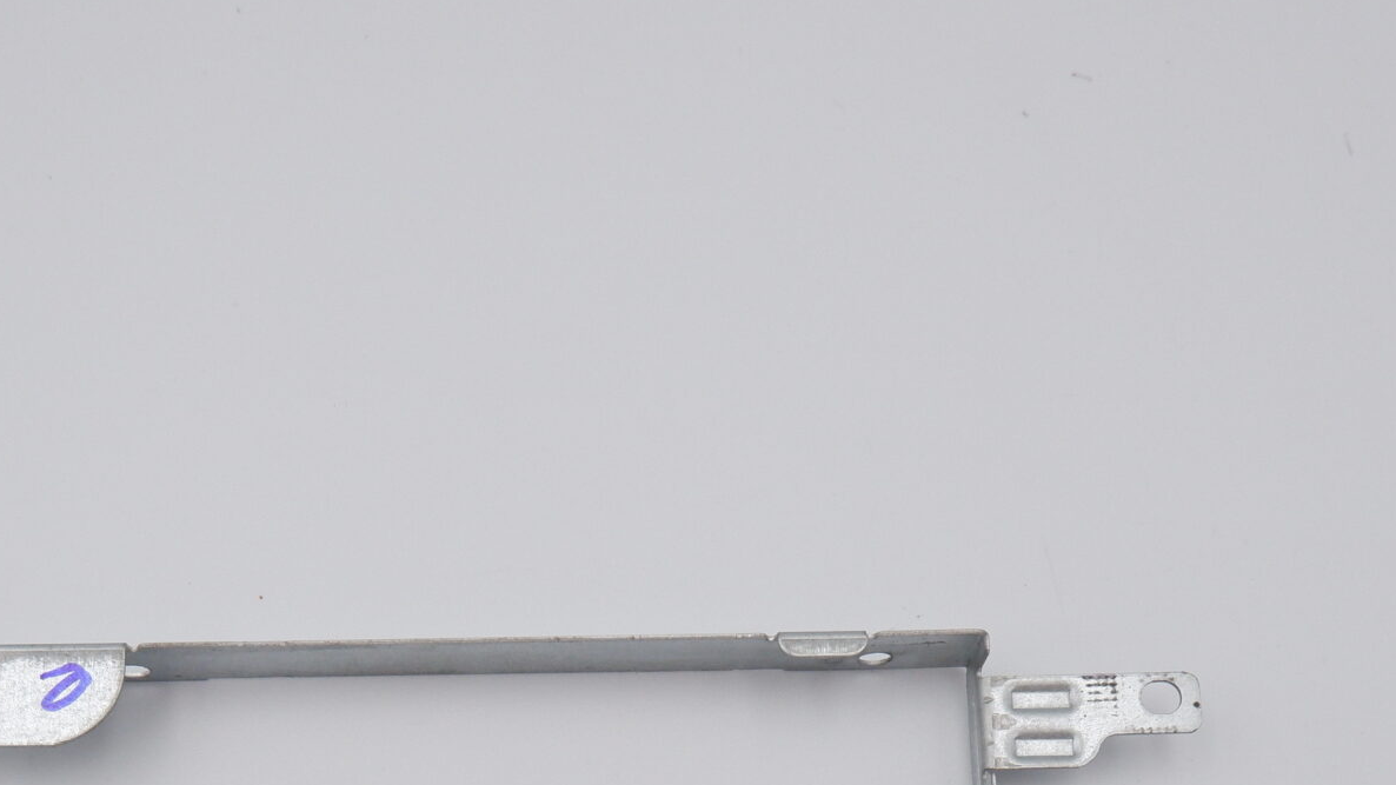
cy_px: 997
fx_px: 1925
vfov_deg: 21.1
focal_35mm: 52
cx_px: 551
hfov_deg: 39.7
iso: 1250
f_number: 8
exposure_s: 1/480
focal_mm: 15.2
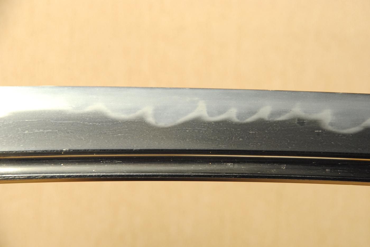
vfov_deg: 6.8
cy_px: 124
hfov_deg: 10.1
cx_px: 185
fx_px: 2084
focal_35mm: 202
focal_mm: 135
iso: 400
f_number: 11
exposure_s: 1/2
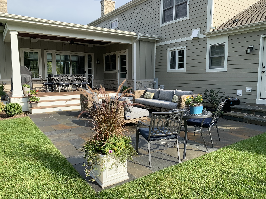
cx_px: 133
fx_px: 200
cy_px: 100
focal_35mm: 26
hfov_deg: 67.3
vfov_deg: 53.1
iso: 25
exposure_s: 1/829
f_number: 1.8
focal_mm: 4.25
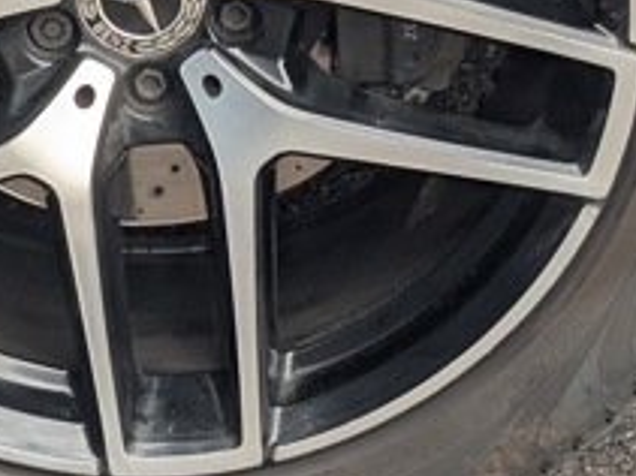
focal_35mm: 186
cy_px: -289
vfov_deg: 7.8
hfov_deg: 10.6
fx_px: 3415
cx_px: 124
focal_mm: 6.9
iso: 21
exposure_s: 1/304
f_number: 1.68
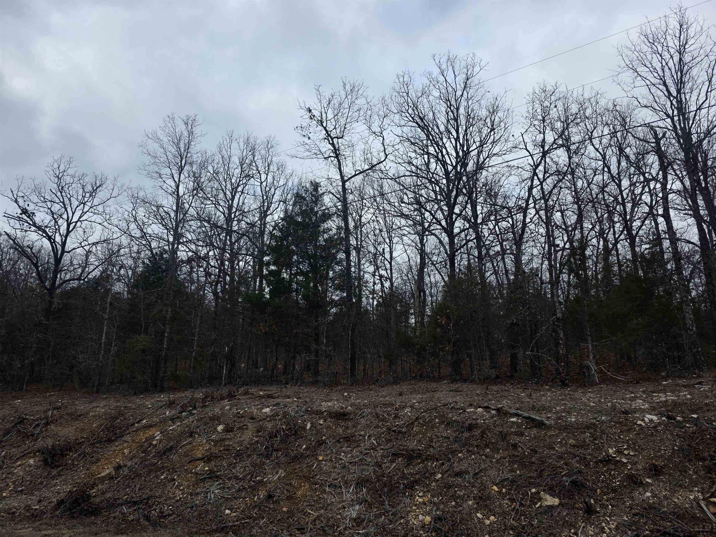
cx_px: 358
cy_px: 268
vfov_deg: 58.9
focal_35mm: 23
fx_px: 476
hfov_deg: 73.9
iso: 80
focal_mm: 6.3
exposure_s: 1/4889
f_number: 1.7
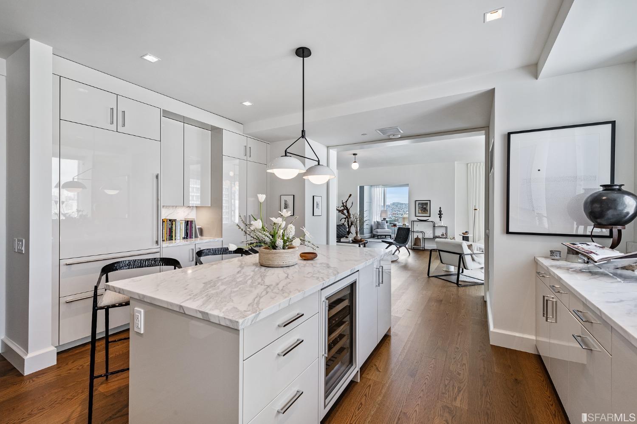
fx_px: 283
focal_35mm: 16
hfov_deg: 96.8
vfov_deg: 73.7
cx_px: 318
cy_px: 212
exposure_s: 1/25
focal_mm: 16
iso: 400
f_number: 11
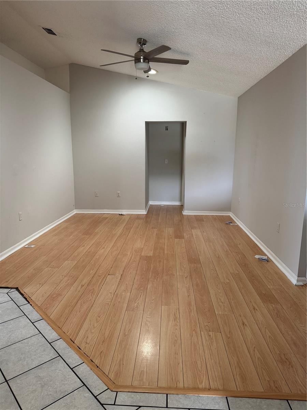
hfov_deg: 56.8
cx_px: 154
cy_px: 205
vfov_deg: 71.6
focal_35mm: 24
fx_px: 284
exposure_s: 1/106
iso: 200
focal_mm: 6.76
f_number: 1.78
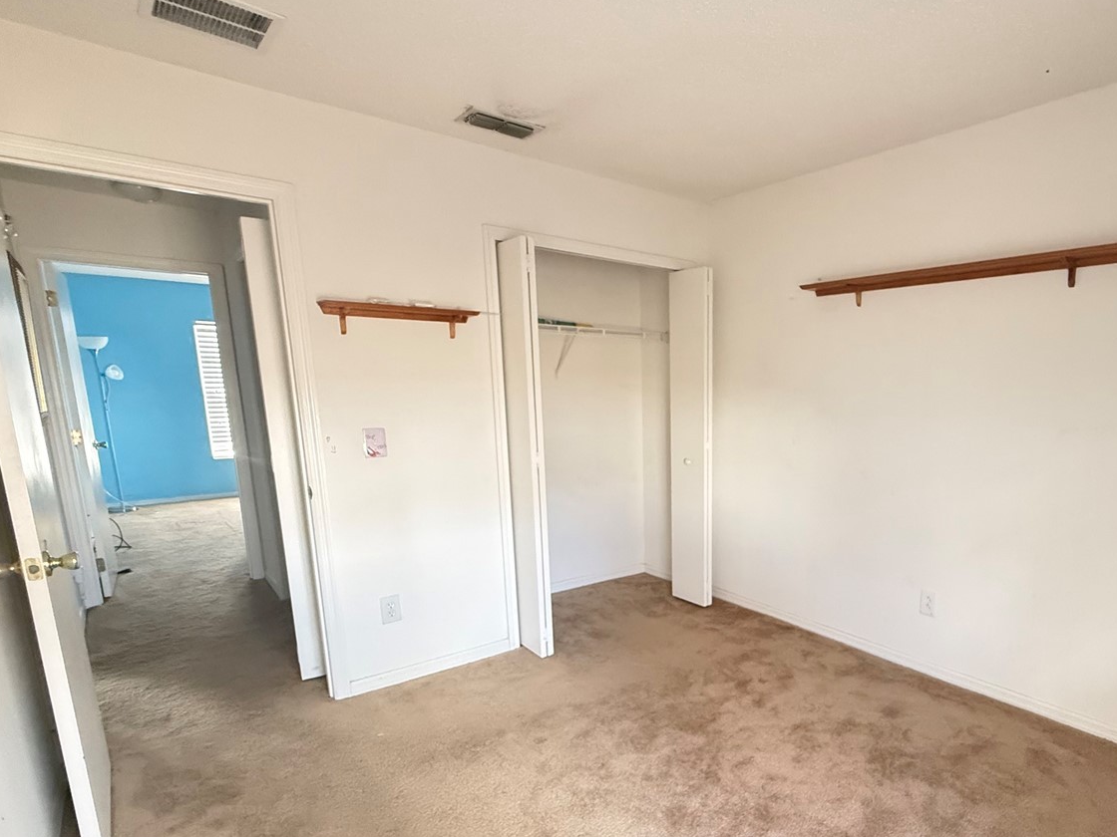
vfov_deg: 65.3
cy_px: 505
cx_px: 730
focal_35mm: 20
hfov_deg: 79.5
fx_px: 645
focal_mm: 2.22
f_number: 2.2
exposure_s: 1/60
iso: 640
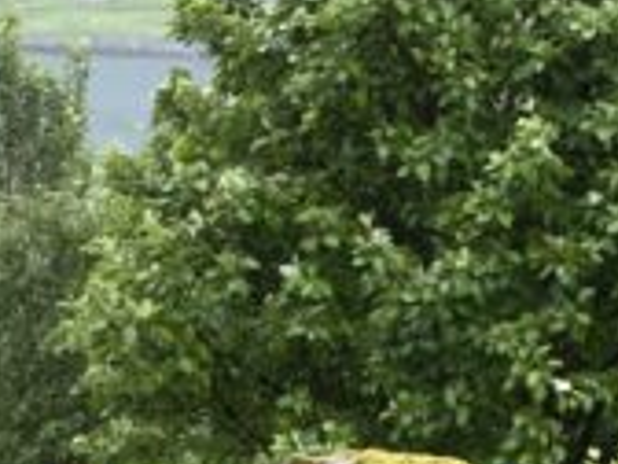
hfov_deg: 6.6
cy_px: 534
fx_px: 5320
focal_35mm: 298
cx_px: -291
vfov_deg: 5.0
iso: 20
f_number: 2.8
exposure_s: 1/136
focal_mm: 9
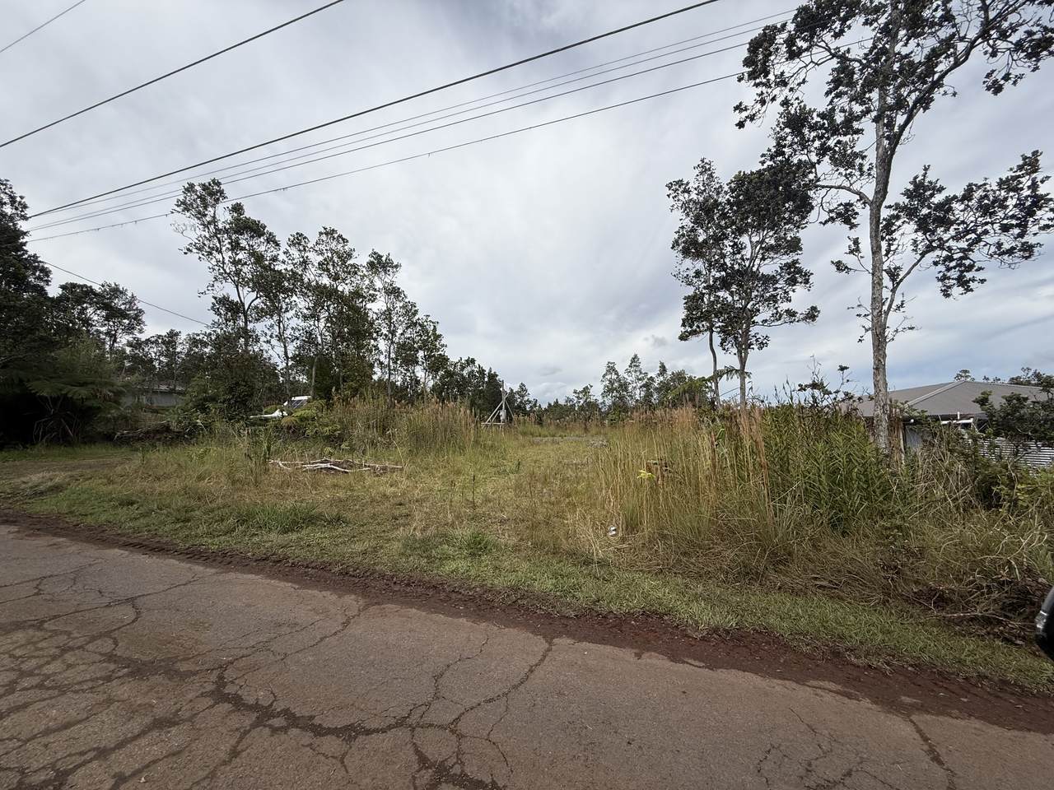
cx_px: 527
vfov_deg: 85.7
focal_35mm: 14
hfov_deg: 102.1
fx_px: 426
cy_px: 395
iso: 50
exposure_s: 1/3125
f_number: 2.2
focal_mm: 2.22
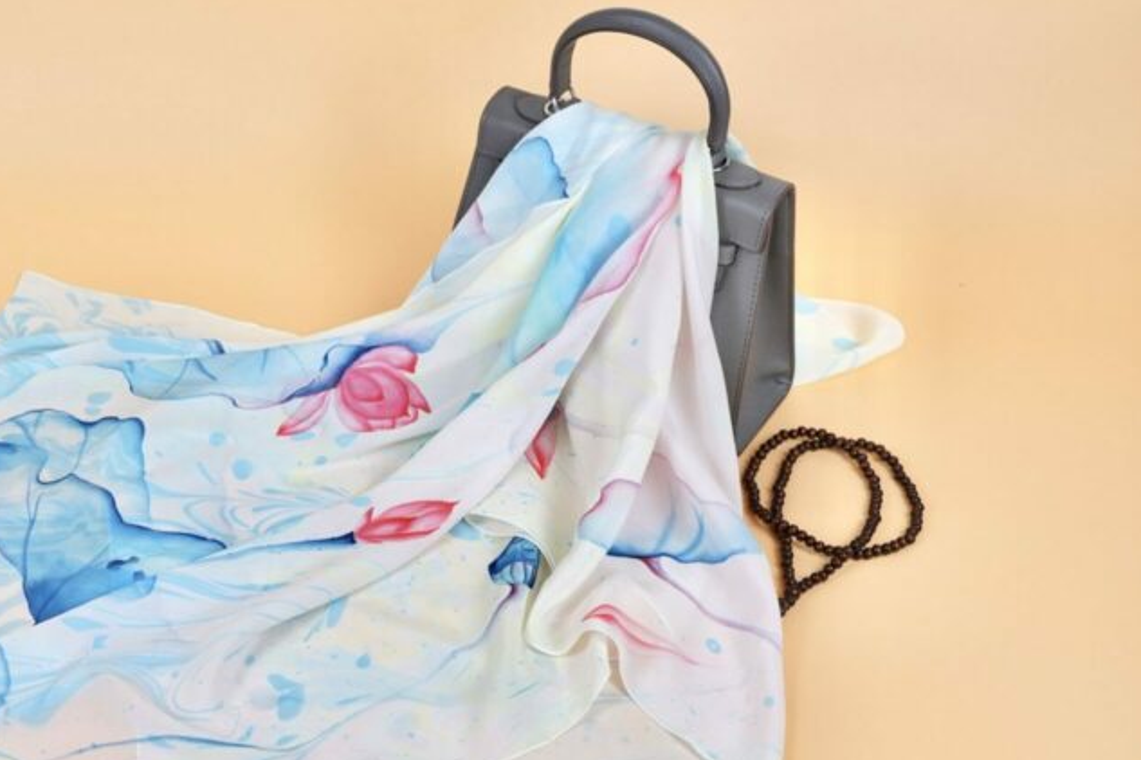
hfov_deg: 35.3
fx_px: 1743
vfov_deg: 24.5
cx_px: 267
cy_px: 493
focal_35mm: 55
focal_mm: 34
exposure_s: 1/400
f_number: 4
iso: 400
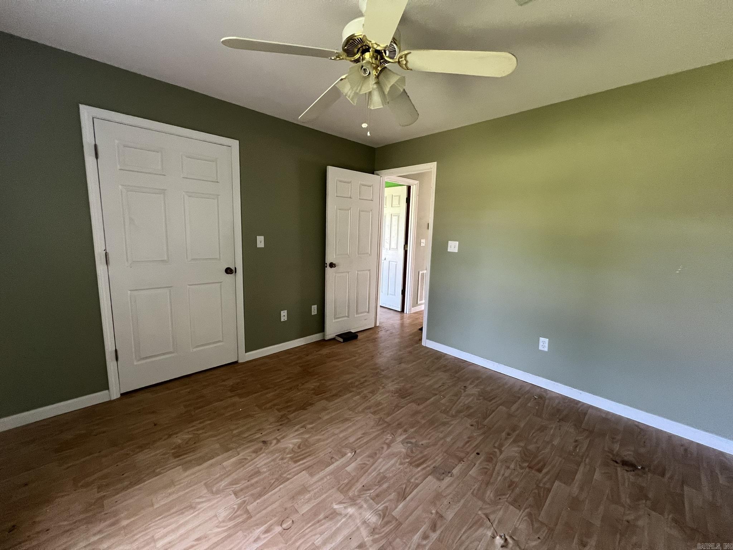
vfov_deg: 89.9
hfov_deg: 106.2
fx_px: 275
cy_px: 275
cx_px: 366
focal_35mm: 13
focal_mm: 1.57
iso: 320
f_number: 1.8
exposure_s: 1/60
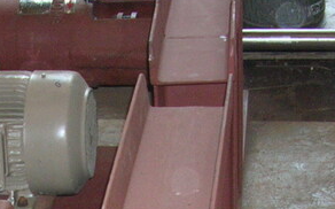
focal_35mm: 127
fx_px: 1159
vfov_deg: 9.8
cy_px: 361
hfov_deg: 16.3
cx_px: 73
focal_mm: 5.8
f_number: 2.8
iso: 126
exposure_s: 1/60.1
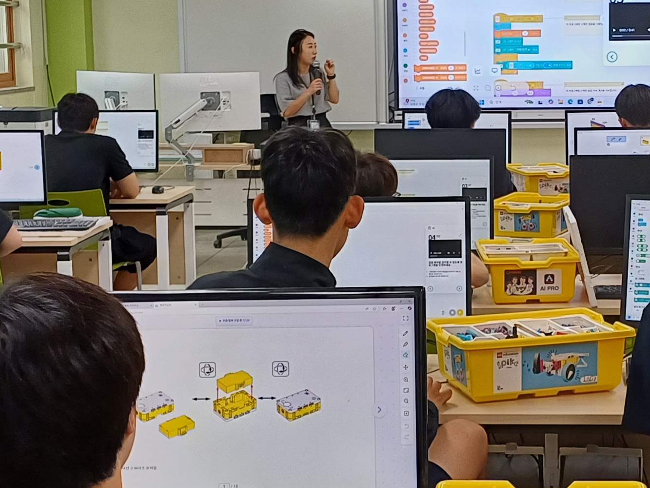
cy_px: 175
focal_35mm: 75
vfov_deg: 19.6
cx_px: 503
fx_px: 1408
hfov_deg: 25.6
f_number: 1.8
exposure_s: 1/60
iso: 64
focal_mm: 4.65
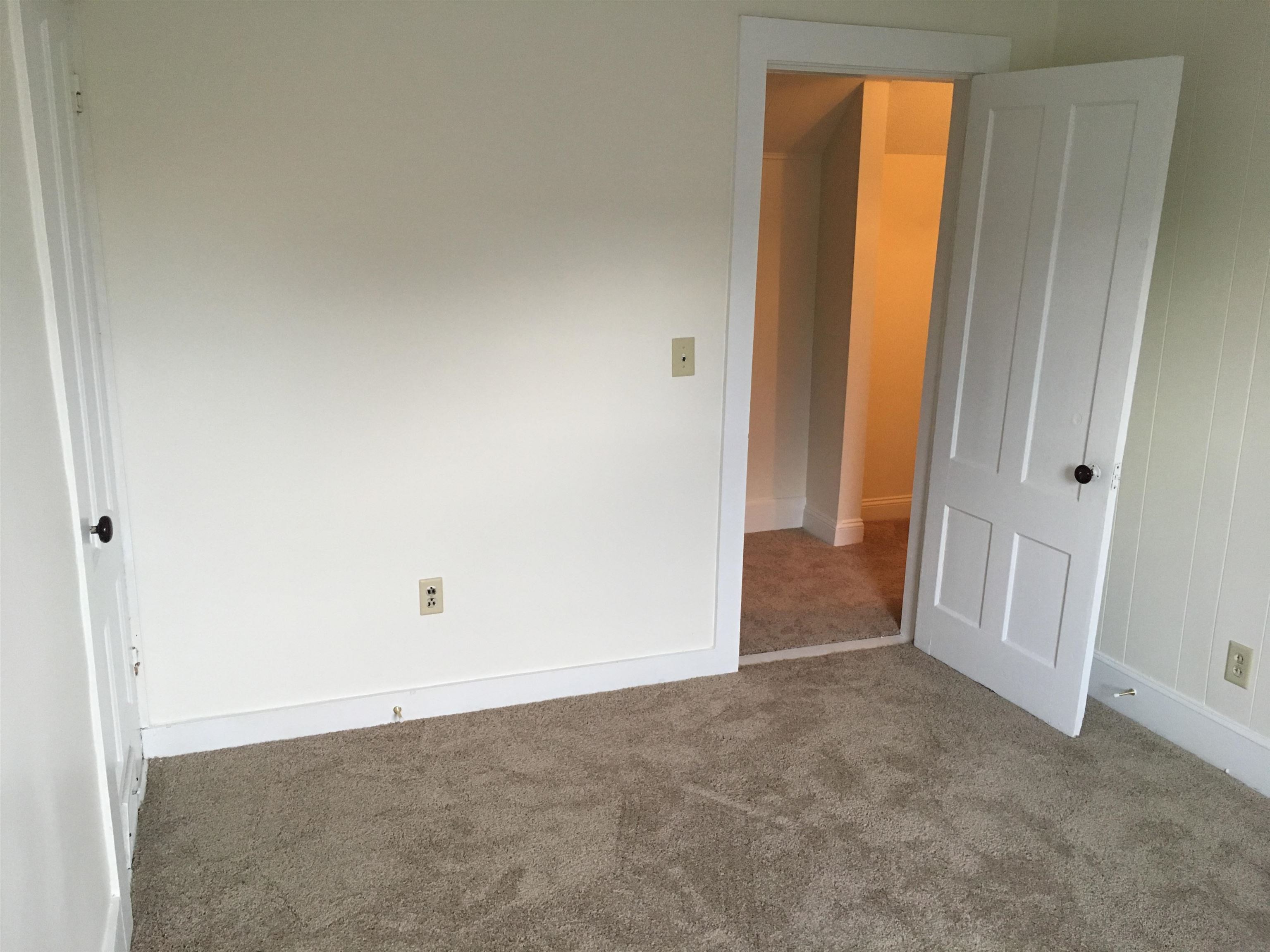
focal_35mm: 29
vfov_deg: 48.2
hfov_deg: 61.7
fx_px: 1064
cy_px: 476
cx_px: 635
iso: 125
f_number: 2.2
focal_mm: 4.15
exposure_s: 1/30
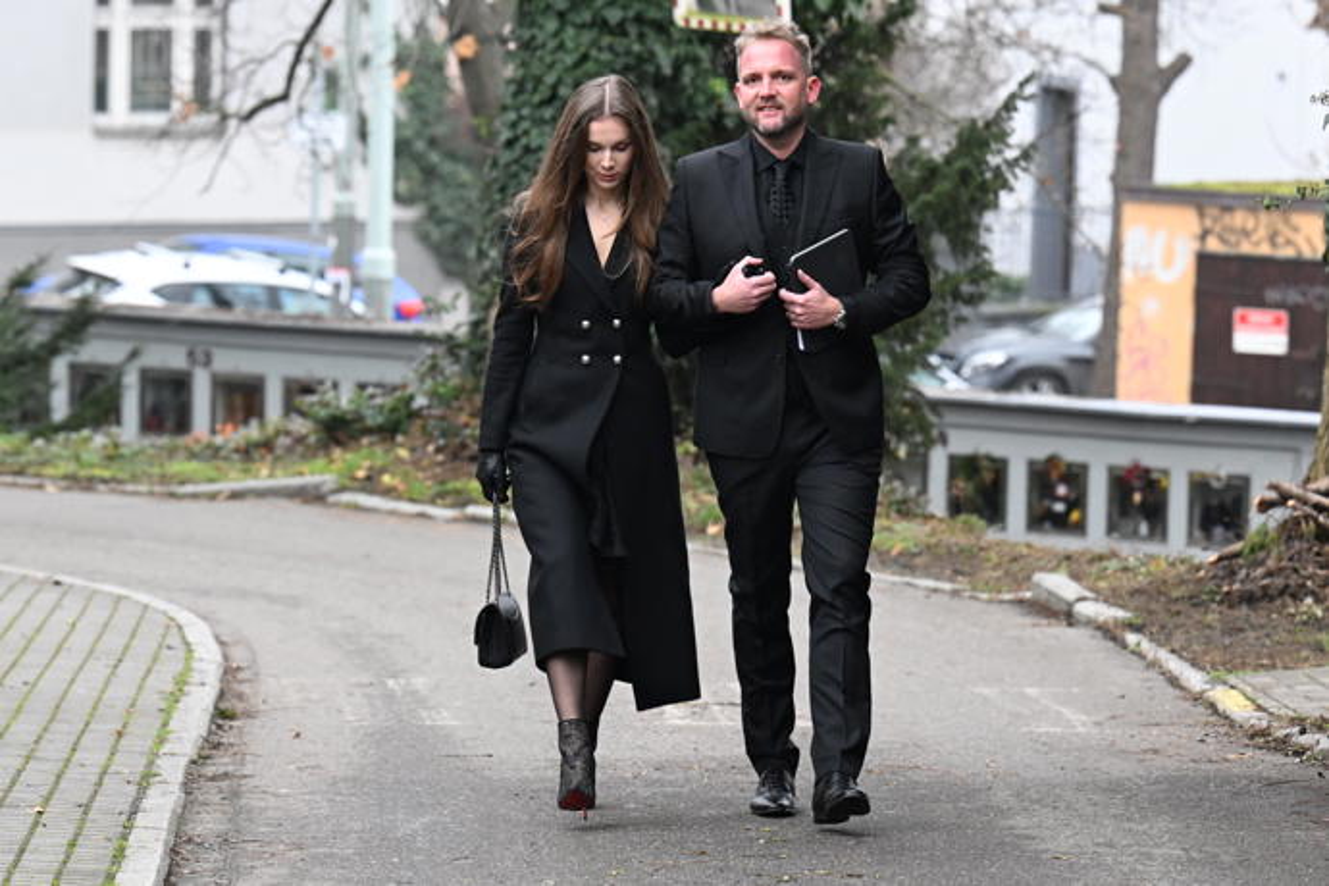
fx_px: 7752
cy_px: 443
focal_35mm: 210
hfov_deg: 9.8
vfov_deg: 6.5
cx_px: 664
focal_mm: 140
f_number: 4.5
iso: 2000
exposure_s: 1/500
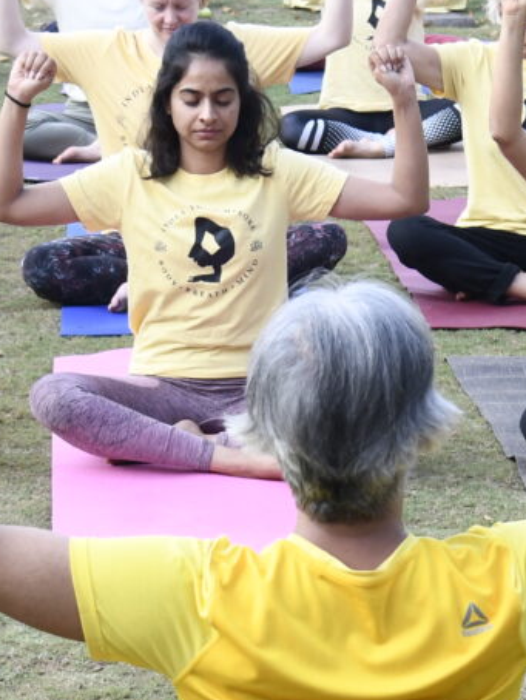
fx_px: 3401
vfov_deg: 11.8
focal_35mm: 168
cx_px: 197
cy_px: 337
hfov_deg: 8.8
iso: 500
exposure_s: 1/400
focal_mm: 31
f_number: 4
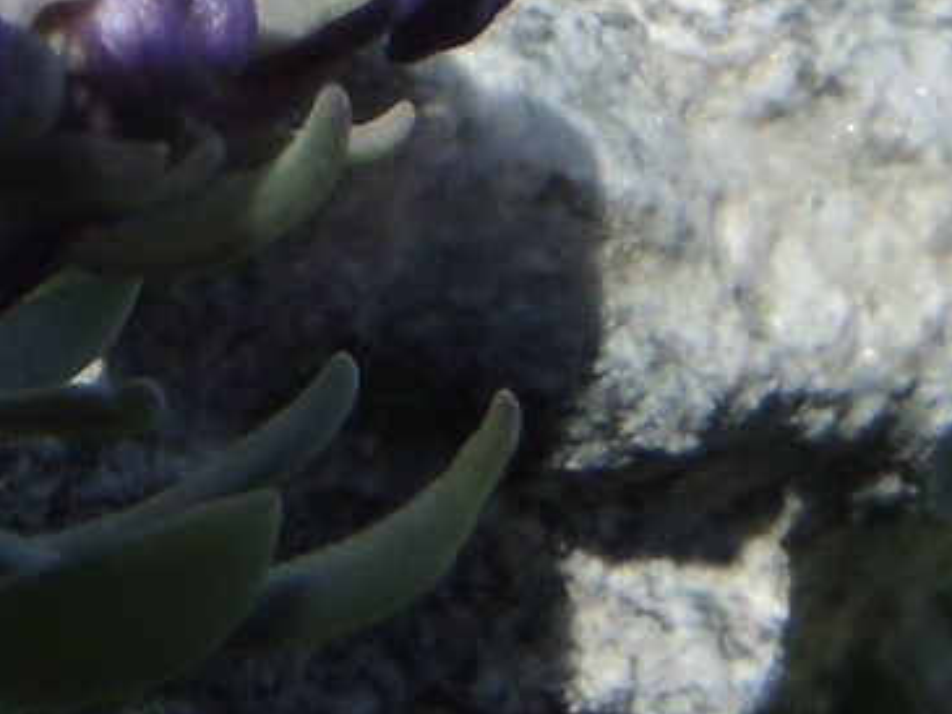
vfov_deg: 7.5
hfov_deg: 10.6
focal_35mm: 184
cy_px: -1102
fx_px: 5062
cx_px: -149
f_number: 8
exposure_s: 1/160
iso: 100
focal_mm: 6
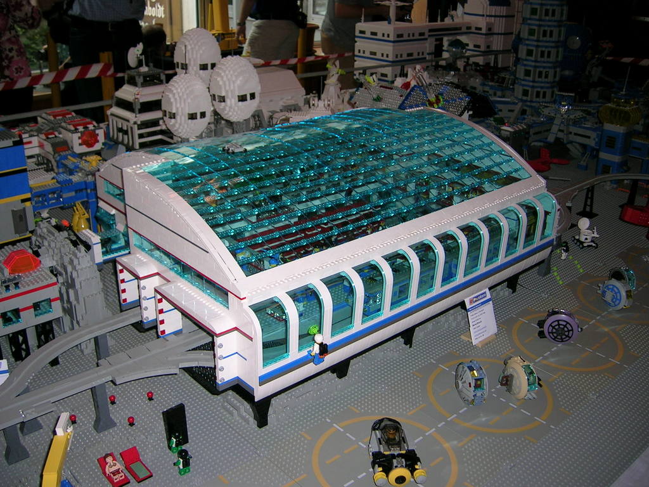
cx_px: 324
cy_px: 244
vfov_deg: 40.7
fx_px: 656
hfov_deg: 52.6
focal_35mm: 35
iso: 50
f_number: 2.8
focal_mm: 5.4
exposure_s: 1/60.1
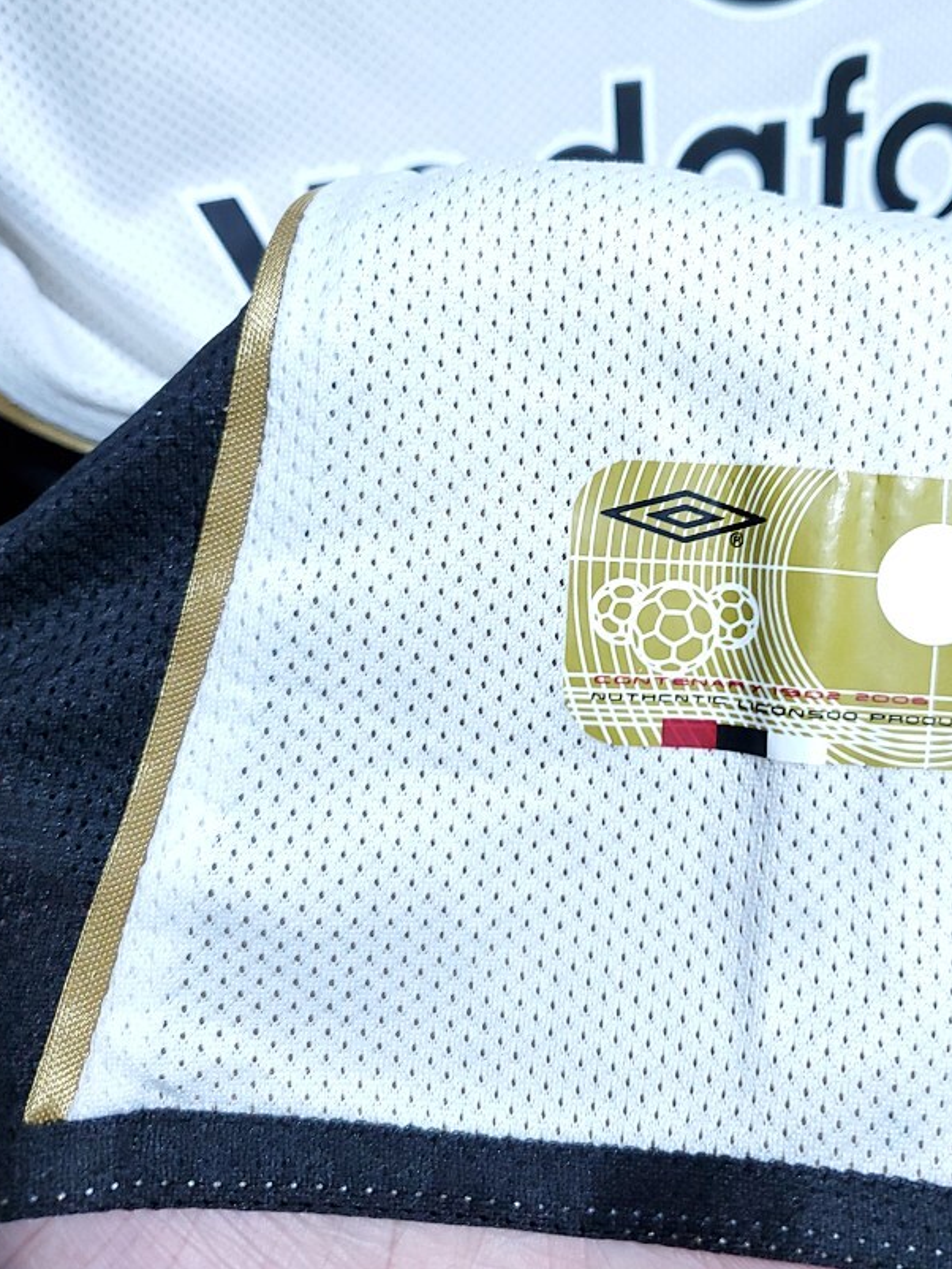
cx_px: 593
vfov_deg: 52.5
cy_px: 555
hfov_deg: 40.4
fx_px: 1283
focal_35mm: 35
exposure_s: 1/20
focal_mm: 4.3
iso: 200
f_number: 1.5
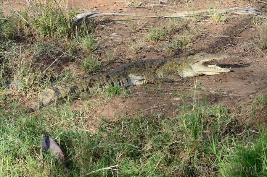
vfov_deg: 3.8
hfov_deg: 5.7
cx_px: 134
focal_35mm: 360
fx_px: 2663
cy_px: 88
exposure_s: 1/500
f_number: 5.3
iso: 250
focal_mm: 240
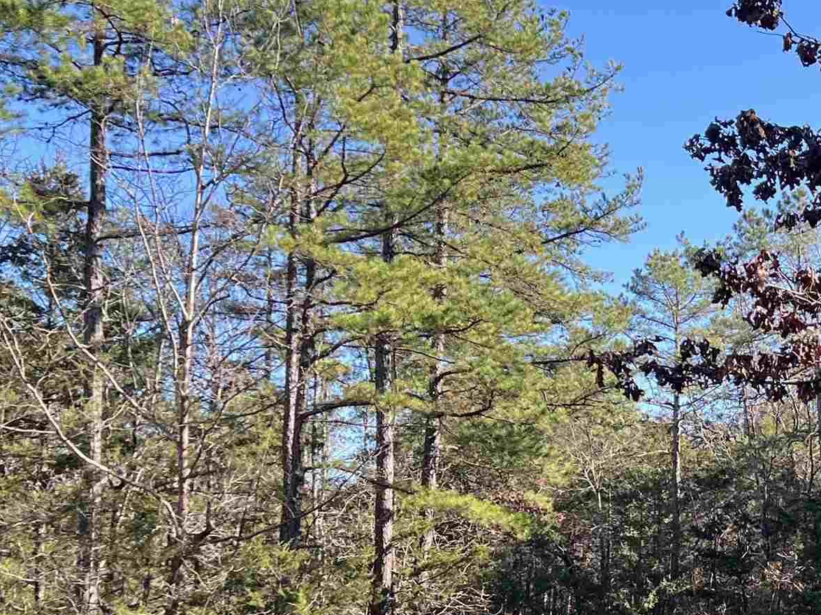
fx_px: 1613
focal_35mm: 68
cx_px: 793
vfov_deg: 21.4
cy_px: 479
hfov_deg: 27.2
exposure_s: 1/628
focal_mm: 5.7
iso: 50
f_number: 1.5
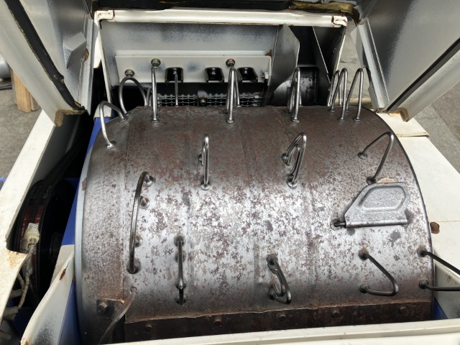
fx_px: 372
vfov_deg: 49.7
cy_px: 172
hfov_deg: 63.4
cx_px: 230
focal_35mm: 28
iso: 32
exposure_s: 1/639
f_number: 1.8
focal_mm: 3.99
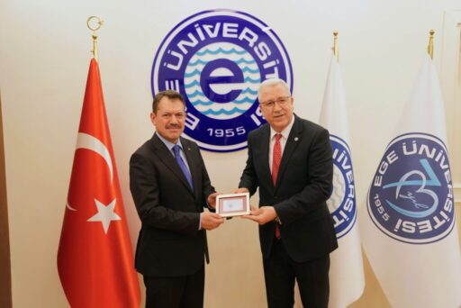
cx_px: 230
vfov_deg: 40.0
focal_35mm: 33
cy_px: 154
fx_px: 423
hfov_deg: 57.2
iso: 1250
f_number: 2.8
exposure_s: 1/100
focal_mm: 33
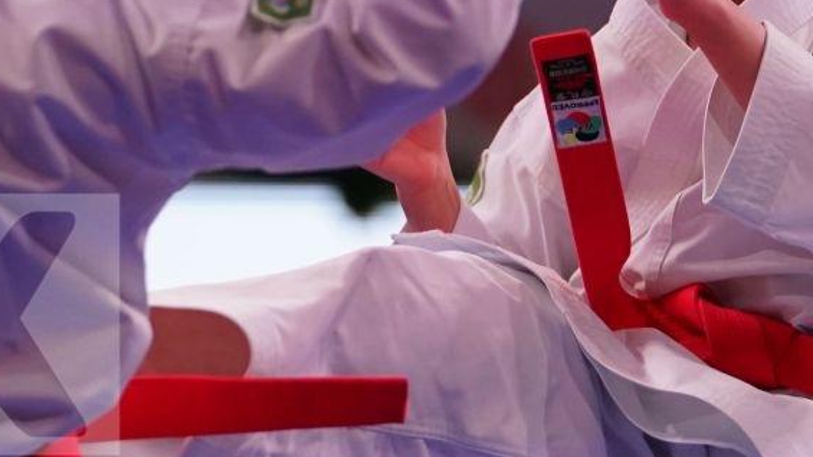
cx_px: 473
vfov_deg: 2.3
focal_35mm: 537
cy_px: 325
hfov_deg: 4.0
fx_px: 11578
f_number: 2.8
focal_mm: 161
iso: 2000
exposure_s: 1/1000
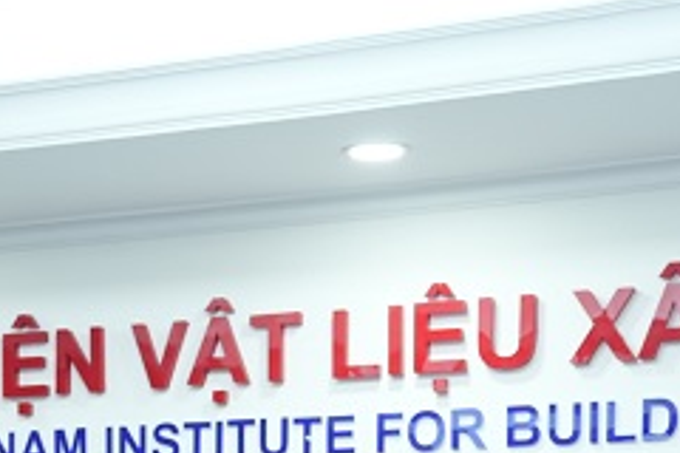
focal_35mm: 120
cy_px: 747
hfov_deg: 16.8
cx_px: 26
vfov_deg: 10.9
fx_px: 2266
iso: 1250
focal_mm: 32
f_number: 4
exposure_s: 1/125
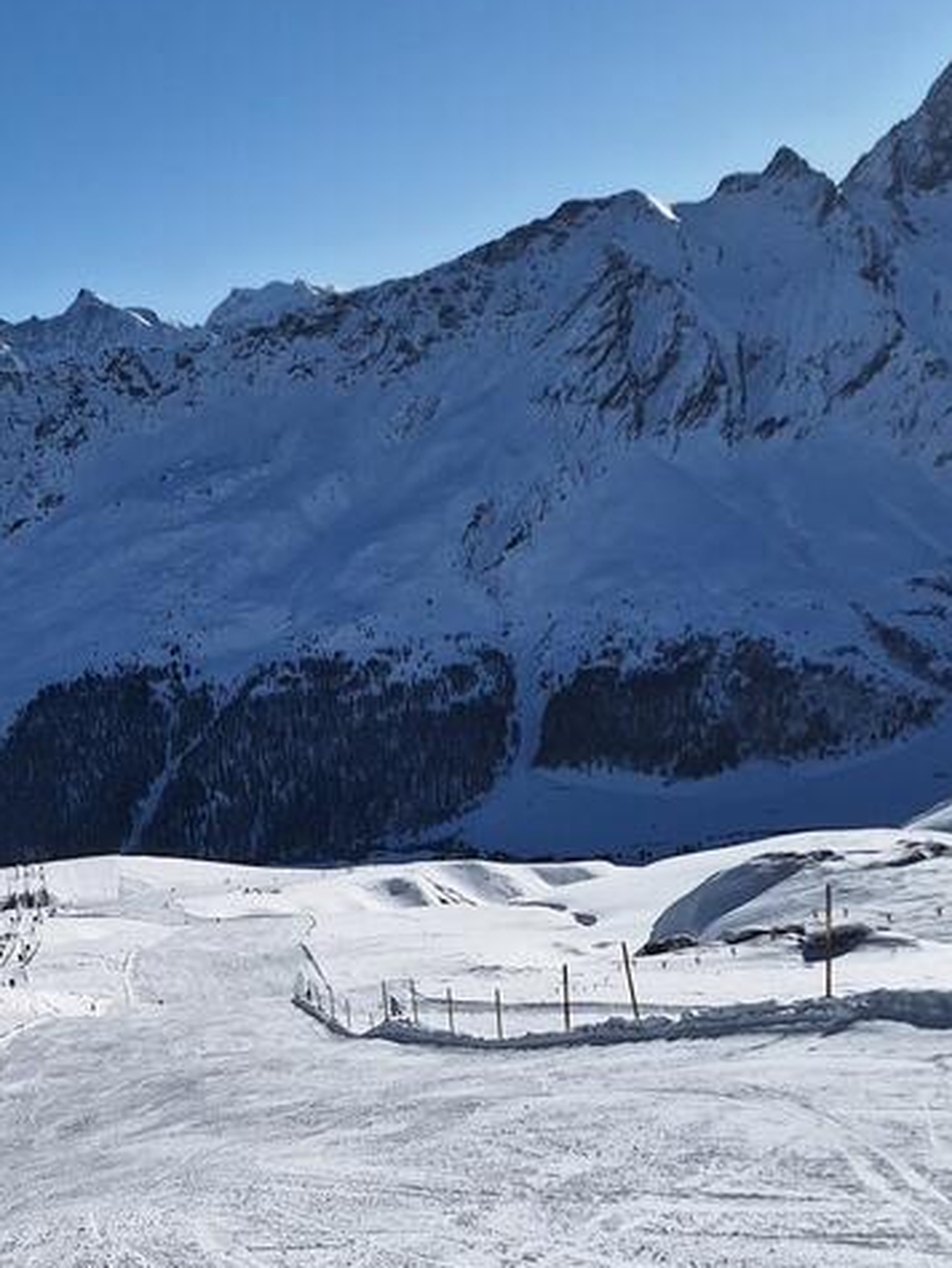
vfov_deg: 36.0
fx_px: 1832
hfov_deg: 28.0
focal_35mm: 50
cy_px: 1132
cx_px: 84
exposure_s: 1/6329
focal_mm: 5.54
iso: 40
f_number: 1.8
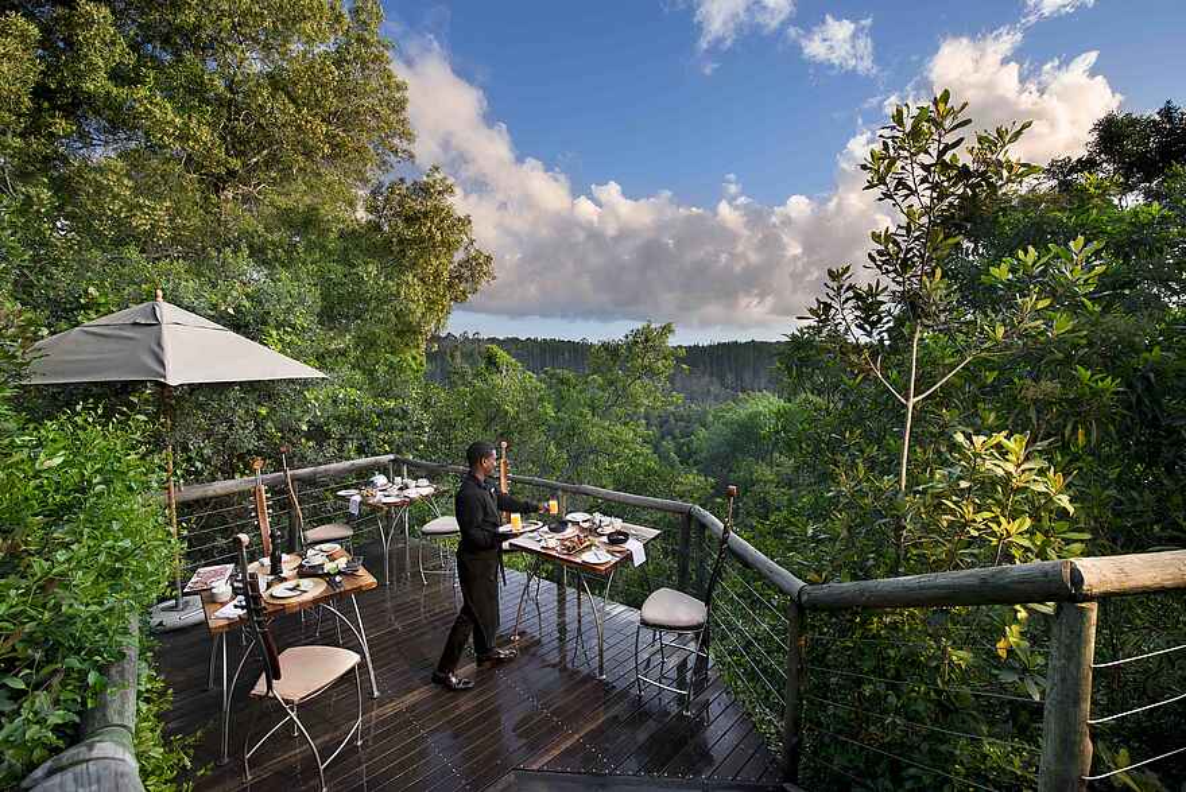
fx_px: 462
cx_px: 593
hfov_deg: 104.2
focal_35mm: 14
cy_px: 396
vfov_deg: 81.3
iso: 200
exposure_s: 1/30
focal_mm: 14
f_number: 8
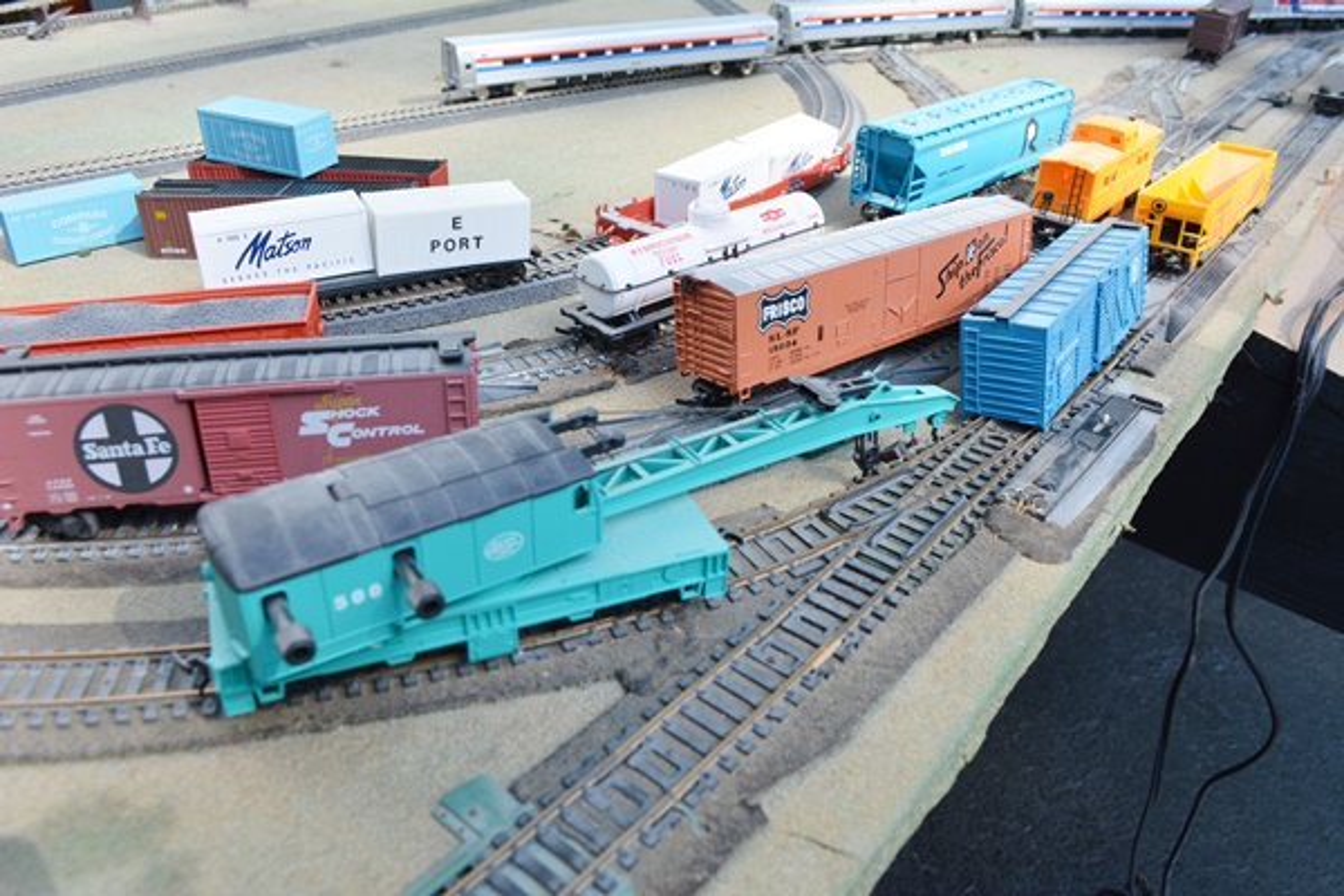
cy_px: 448
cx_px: 672
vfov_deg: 47.9
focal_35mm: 27
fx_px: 1008
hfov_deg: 67.4
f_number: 7.1
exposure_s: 1/200
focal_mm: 18
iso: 200
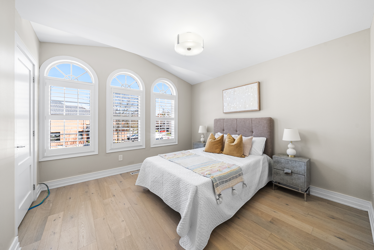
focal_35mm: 12
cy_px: 125
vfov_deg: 90.1
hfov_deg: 112.6
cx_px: 187
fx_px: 125
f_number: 8
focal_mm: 12
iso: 1000
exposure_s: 1/30
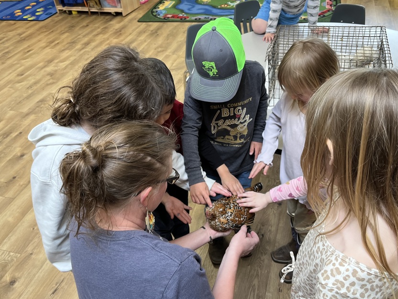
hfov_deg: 56.8
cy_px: 144
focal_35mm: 32
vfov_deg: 44.2
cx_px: 214
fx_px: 368
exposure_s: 1/120
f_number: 1.6
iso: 125
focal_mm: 5.1
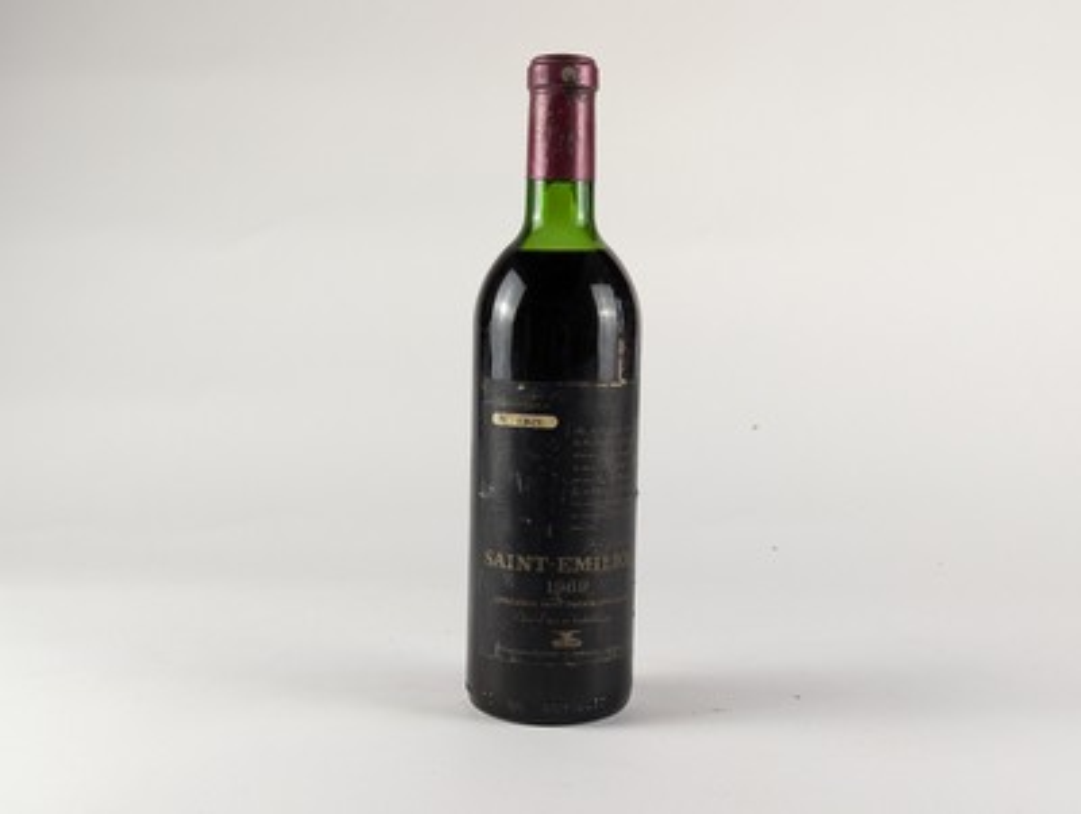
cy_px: 407
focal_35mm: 48
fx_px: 1501
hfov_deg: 39.6
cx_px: 540
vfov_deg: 30.3
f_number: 1.85
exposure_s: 1/267
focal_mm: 6.81
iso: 175
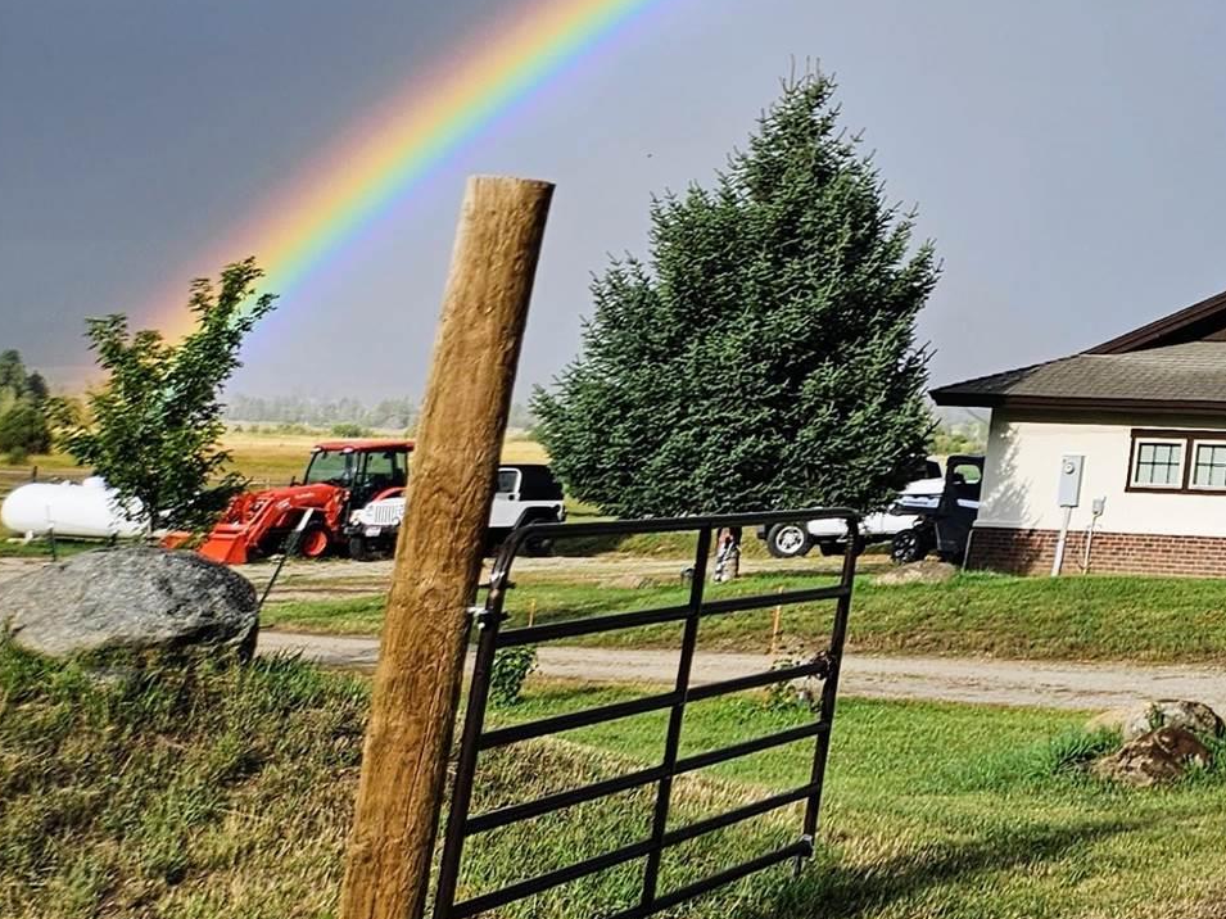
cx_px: 1913
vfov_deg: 19.0
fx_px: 2621
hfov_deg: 21.4
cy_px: -130
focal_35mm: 74
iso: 25
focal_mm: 5.4
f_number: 1.8
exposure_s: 1/771
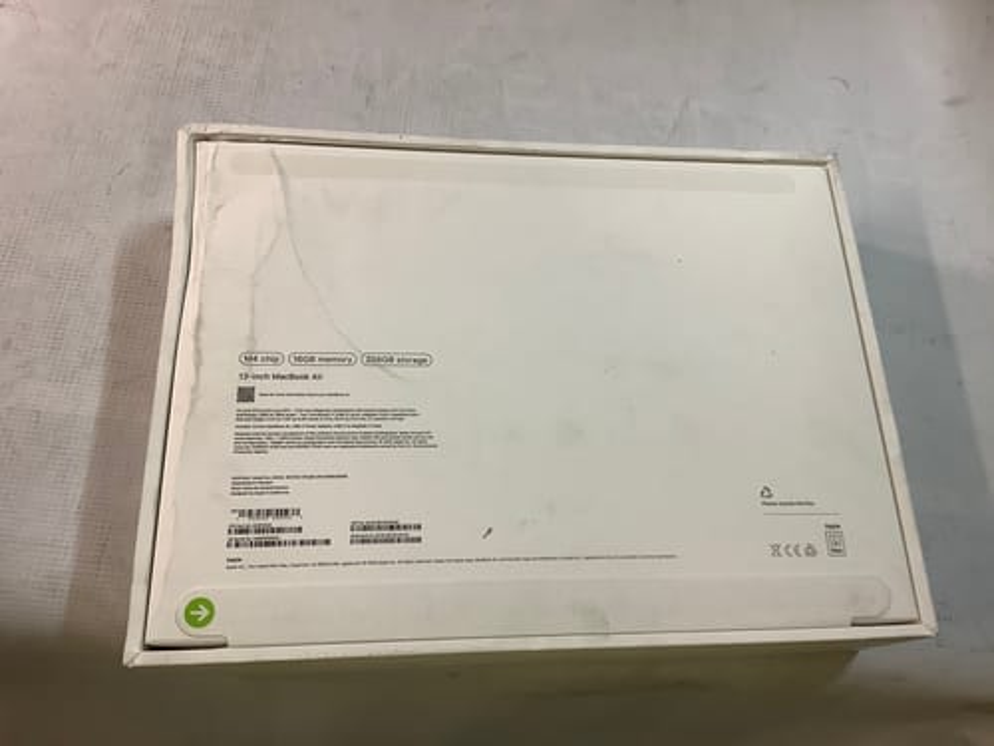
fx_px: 890
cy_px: 373
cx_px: 497
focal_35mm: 31
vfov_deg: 45.4
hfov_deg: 58.4
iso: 80
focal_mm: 3.3
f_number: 2.4
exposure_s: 1/50
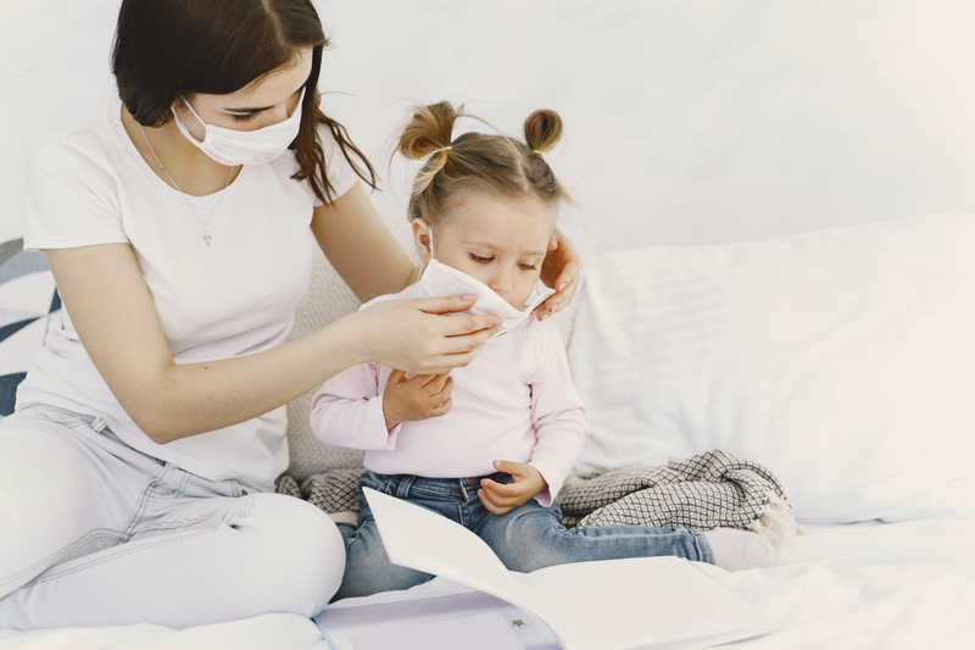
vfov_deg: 21.2
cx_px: 488
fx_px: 1733
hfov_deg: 31.4
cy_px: 325
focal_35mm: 64
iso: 500
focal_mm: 64
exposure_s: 1/640
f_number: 2.8
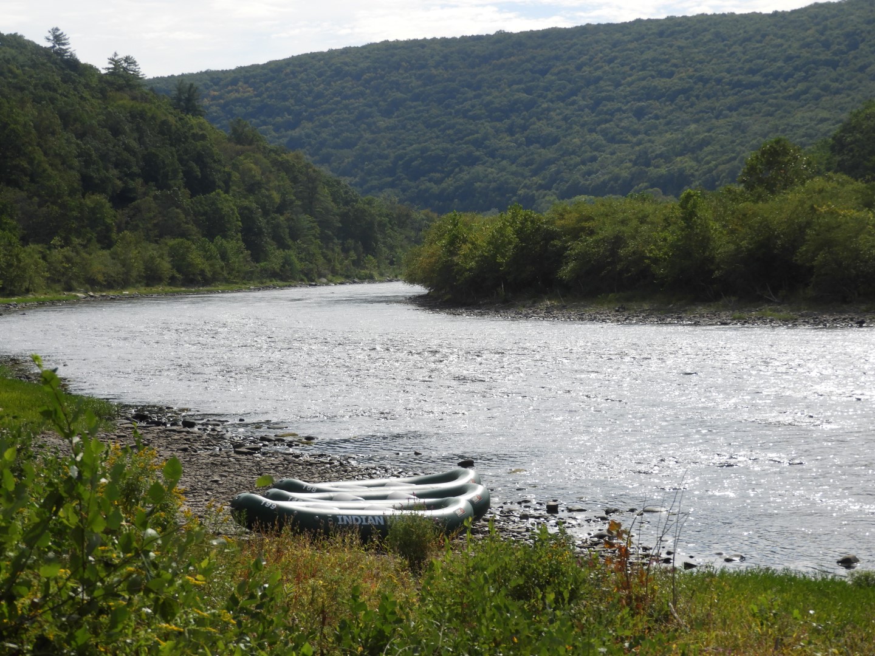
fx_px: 2401
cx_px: 438
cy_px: 328
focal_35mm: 95
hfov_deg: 20.7
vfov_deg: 15.6
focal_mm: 17
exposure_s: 1/800
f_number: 4.8
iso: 100
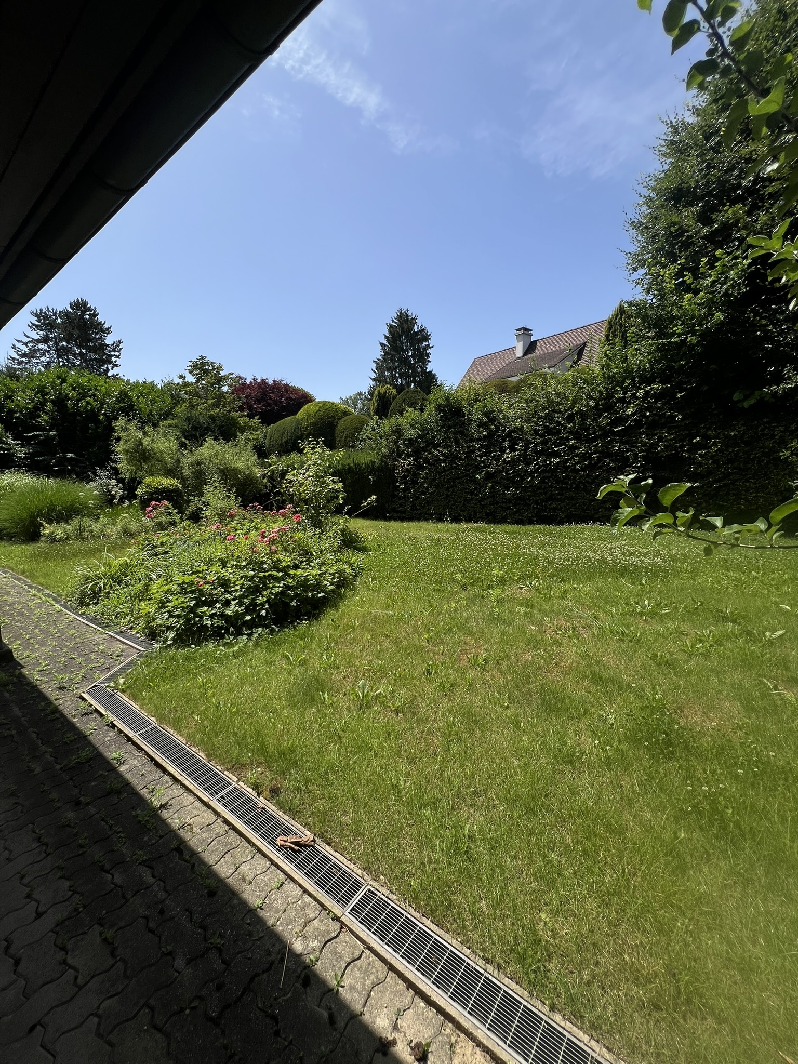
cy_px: 532
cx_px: 399
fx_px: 400
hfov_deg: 89.9
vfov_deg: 106.2
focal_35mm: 13
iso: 32
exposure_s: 1/1980
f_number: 1.8
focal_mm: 1.57
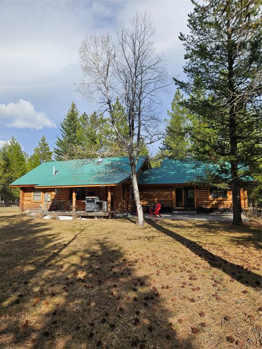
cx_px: 131
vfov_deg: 73.9
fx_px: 232
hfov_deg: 58.9
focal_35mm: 23
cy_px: 174
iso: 25
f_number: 1.8
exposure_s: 1/2021
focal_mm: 5.4
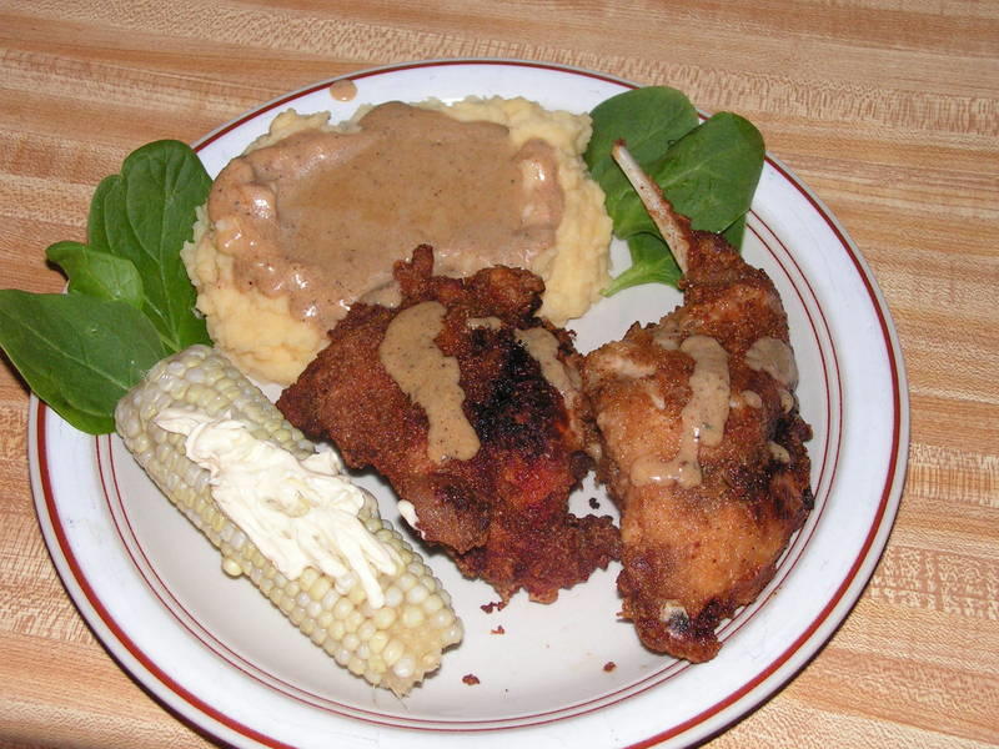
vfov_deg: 25.7
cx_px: 500
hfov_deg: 33.8
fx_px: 1645
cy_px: 374
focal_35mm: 57
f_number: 3.3
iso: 200
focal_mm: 9.6
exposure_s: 1/60
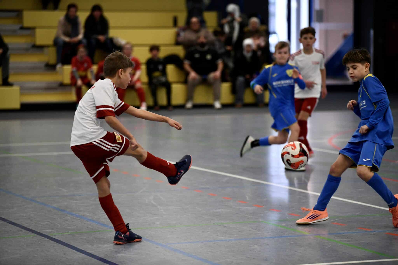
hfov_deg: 15.2
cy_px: 132
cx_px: 199
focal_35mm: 135
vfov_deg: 10.2
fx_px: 1492
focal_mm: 135
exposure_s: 1/1250
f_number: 2.8
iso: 5000
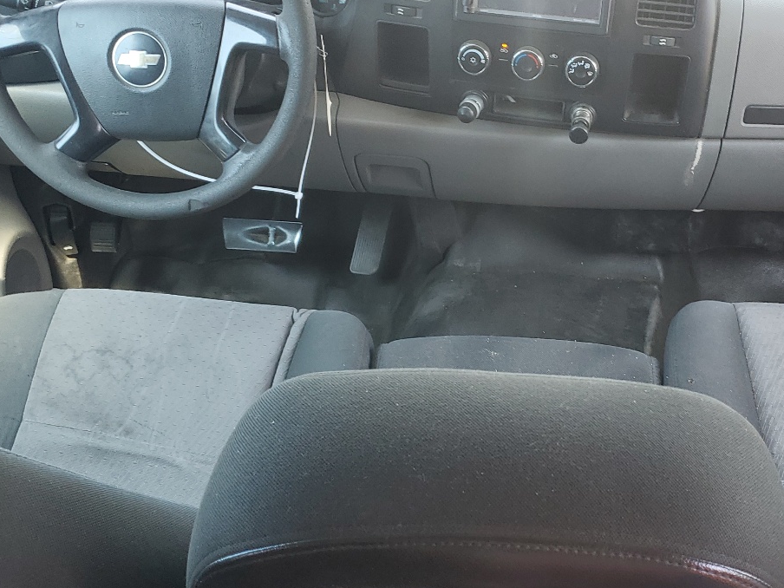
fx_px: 1042
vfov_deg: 31.4
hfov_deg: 40.5
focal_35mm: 46
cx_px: 546
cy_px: 350
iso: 52
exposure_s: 1/50
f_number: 1.5
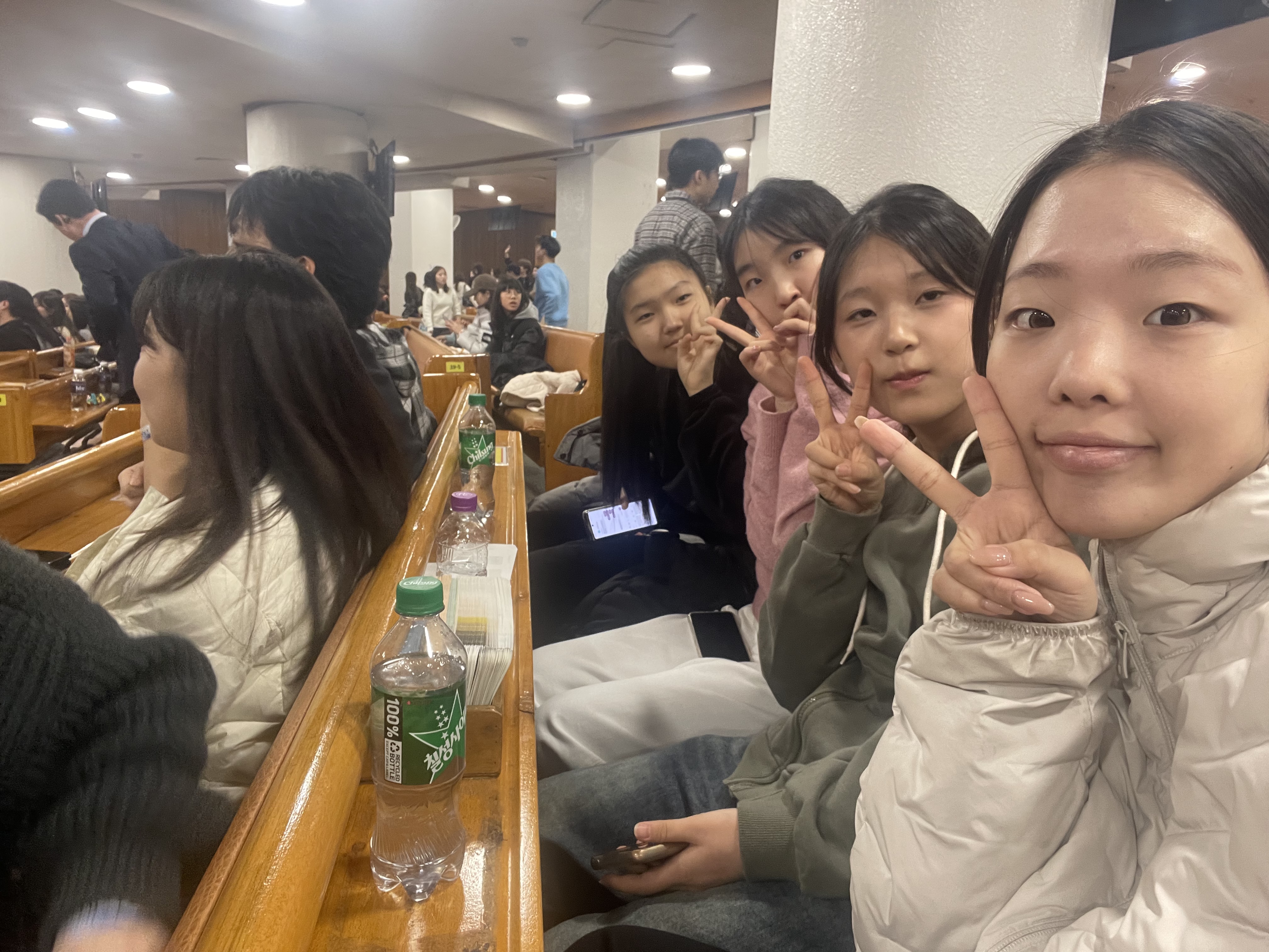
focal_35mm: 23
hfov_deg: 73.9
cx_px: 634
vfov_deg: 58.9
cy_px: 476
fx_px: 843
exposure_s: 1/60
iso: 200
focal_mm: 2.71
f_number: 2.2
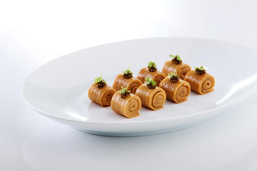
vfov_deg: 9.3
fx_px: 1056
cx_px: 146
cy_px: 76
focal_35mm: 148
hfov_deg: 13.9
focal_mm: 125
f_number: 7.1
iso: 64
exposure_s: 1/250
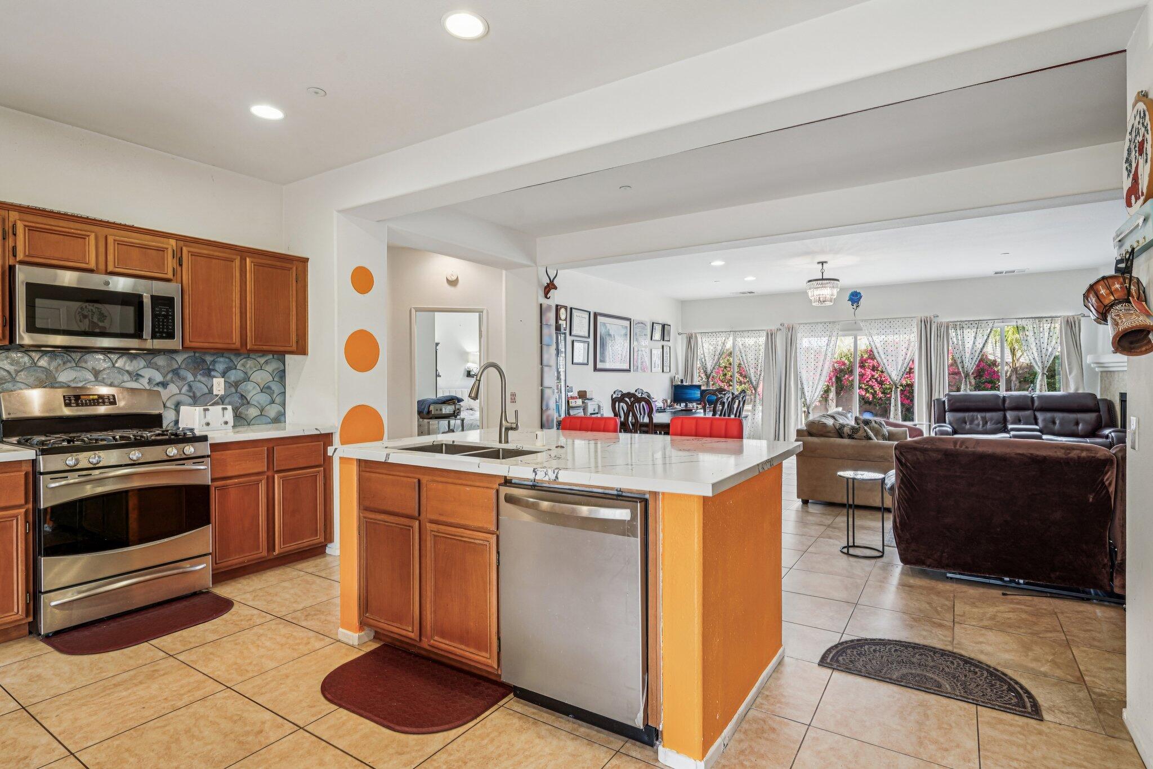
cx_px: 576
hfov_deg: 90.0
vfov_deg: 67.4
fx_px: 576
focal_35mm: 18
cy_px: 384
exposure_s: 1/13
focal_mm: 18
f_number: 8
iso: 400
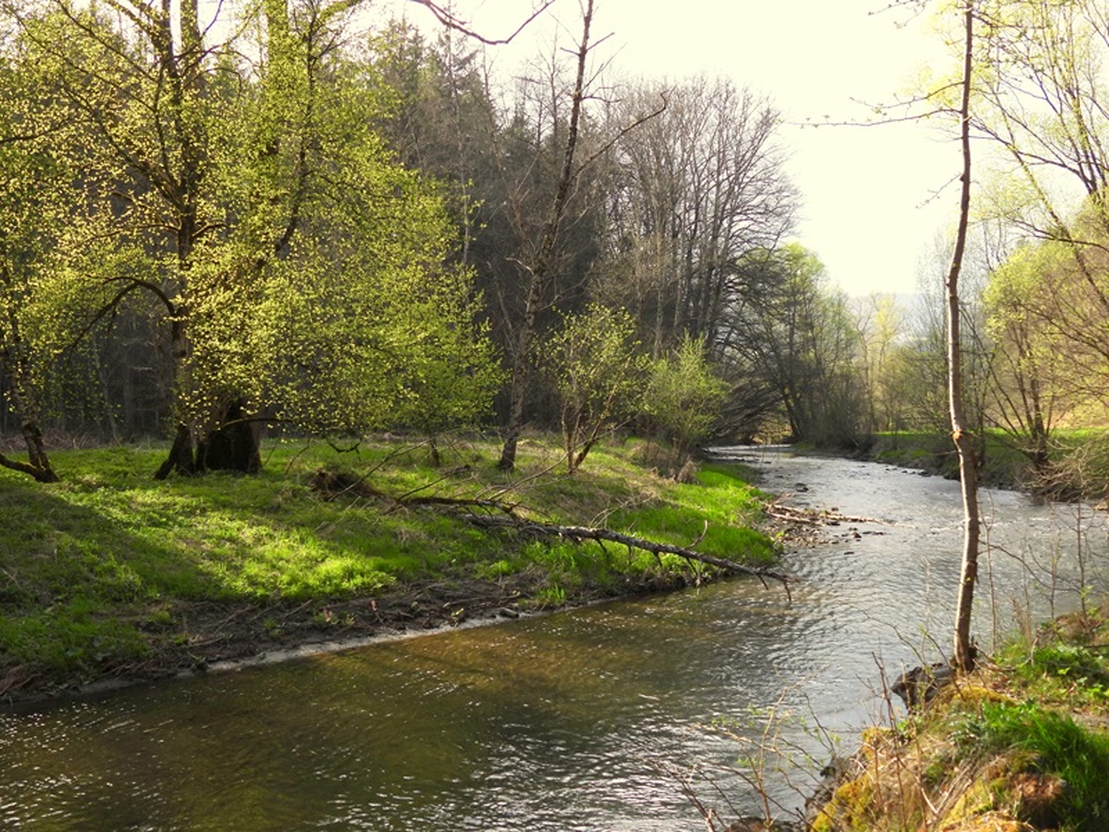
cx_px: 554
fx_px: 1281
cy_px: 416
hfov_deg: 46.8
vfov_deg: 36.0
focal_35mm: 40
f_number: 3.2
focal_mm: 7.1
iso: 100
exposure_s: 1/400
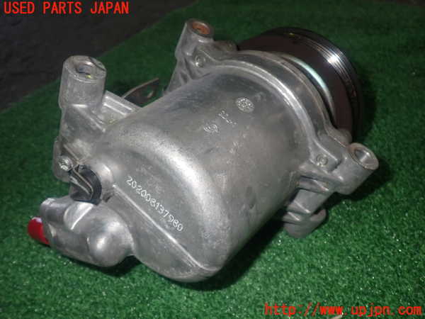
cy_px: 160
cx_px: 212
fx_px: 393
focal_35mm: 32
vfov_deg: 44.2
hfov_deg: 56.8
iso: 200
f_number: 7.1
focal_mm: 5.79
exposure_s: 1/30
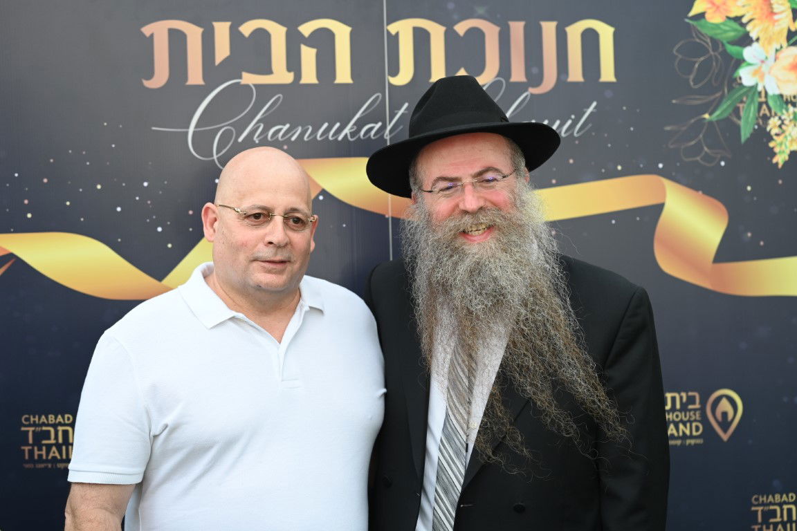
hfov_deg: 23.9
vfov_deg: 16.1
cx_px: 398
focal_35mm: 85
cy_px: 266
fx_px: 1882
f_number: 2.8
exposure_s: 1/160
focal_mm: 85
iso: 400
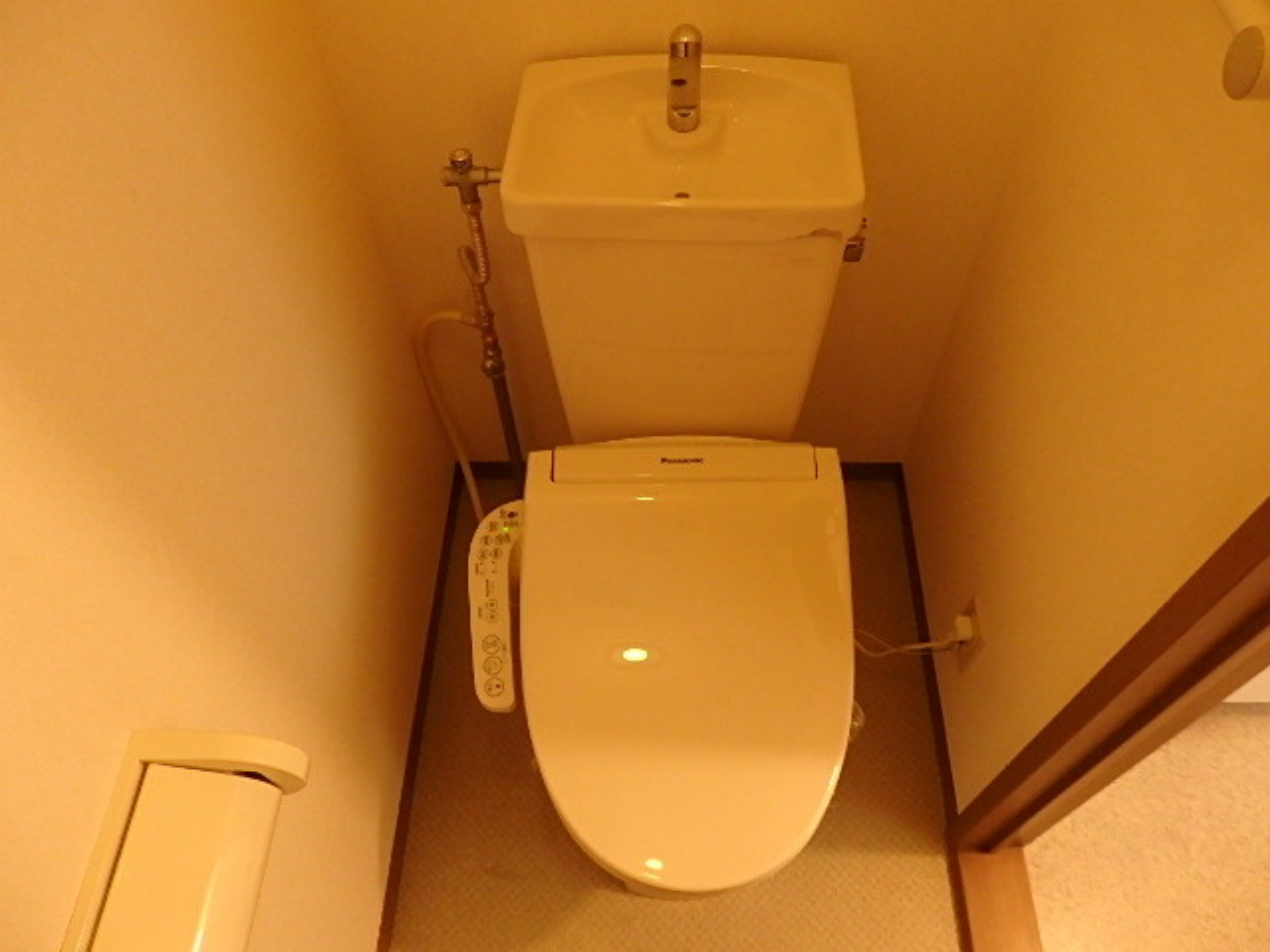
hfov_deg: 69.4
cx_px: 635
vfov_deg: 54.9
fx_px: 917
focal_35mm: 25
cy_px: 476
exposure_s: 1/20
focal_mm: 4.5
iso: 800
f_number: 3
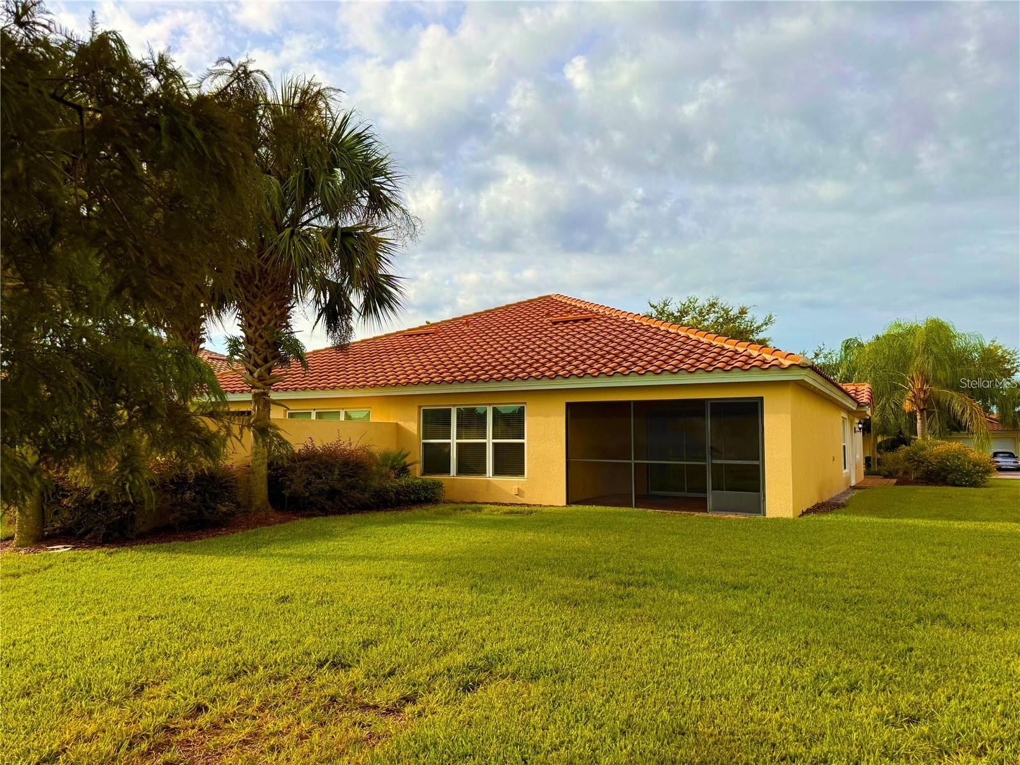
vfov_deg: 56.8
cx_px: 510
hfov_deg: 71.6
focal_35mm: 24
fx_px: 707
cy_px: 382
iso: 80
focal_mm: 6.76
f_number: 1.78
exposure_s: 1/4673
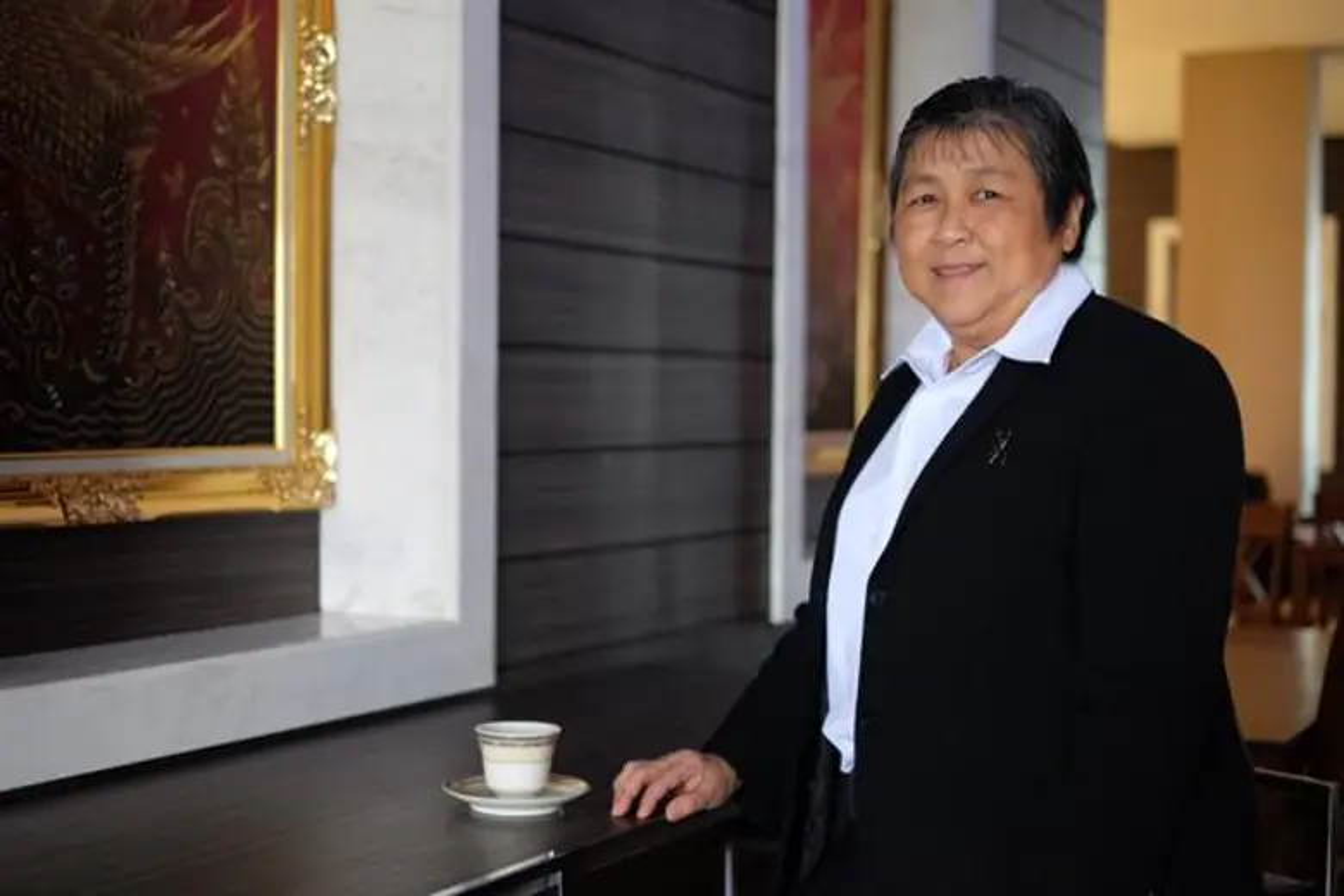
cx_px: 672
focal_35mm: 53
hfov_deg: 37.5
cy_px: 448
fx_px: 1979
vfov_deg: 25.5
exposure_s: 1/320
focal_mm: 35
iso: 1600
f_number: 1.6
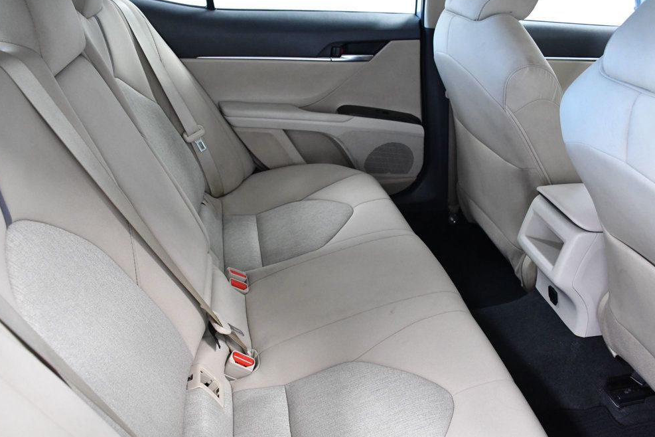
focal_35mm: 28
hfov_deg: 65.5
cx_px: 331
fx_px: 509
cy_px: 217
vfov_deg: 46.4
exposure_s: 1/100
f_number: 5
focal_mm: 18
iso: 2500
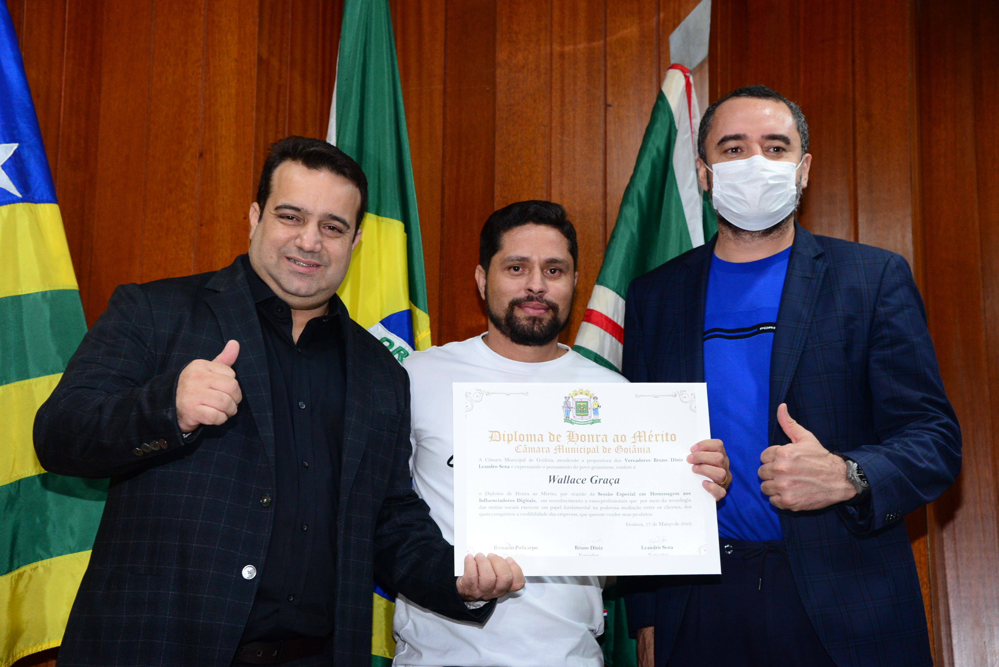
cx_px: 500
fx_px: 1610
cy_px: 334
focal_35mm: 58
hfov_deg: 34.5
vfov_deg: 23.4
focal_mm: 58
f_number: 4.5
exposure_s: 1/100
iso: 2500
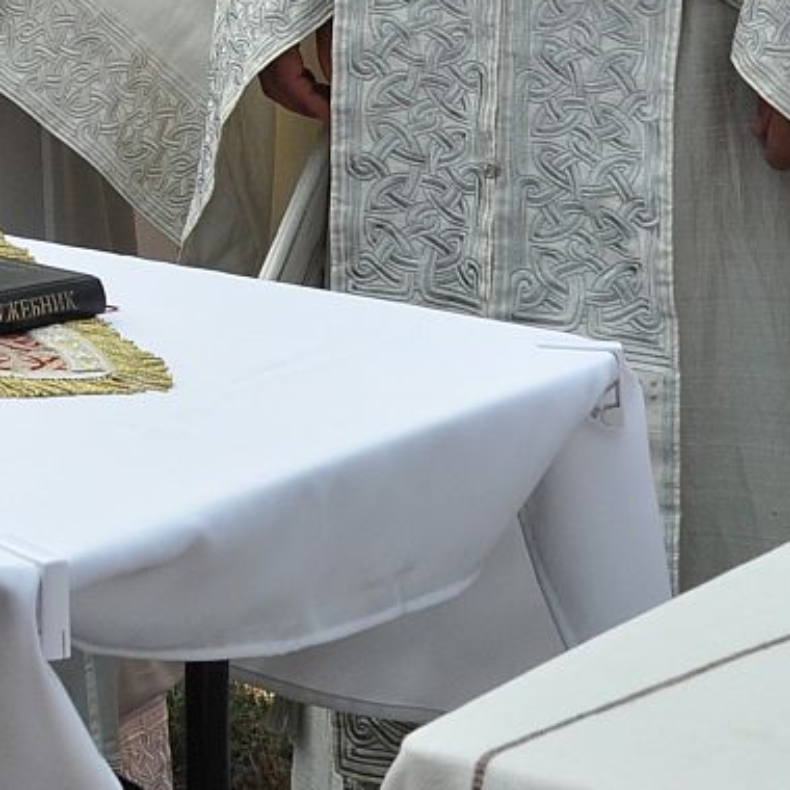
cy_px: -445
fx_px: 4673
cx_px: -692
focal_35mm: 181
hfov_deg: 9.2
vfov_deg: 9.4
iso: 400
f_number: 6.3
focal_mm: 30
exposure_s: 1/1250
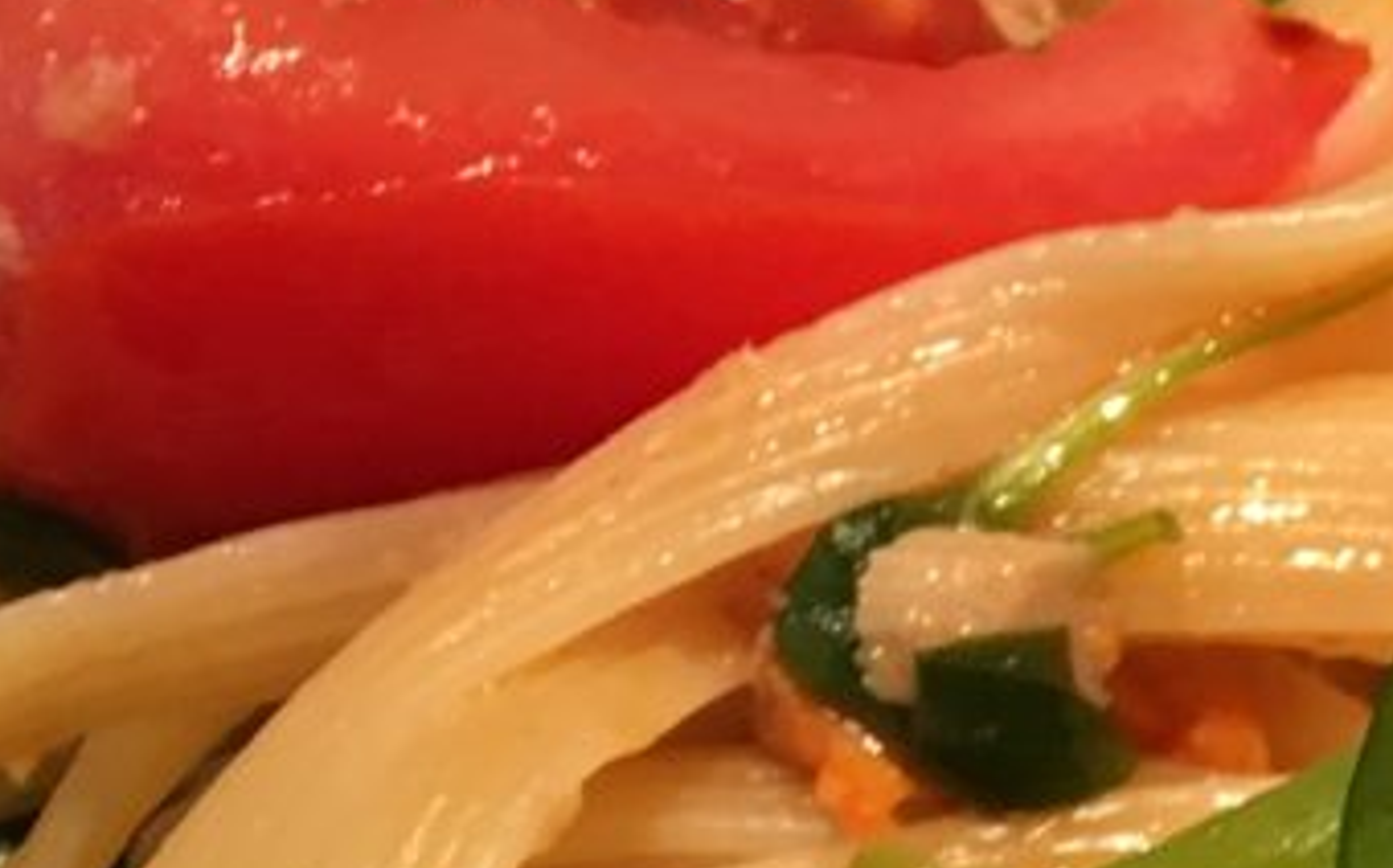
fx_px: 5273
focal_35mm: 139
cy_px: 1711
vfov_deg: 8.9
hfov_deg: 13.0
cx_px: 2843
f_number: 2.2
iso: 40
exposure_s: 1/30
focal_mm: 4.15
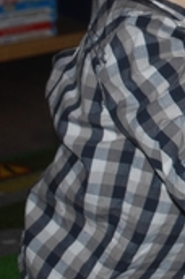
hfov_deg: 7.9
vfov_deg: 12.1
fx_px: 1300
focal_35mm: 168
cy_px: -9
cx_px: 342
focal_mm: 32
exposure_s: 1/60
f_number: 4.8
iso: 200
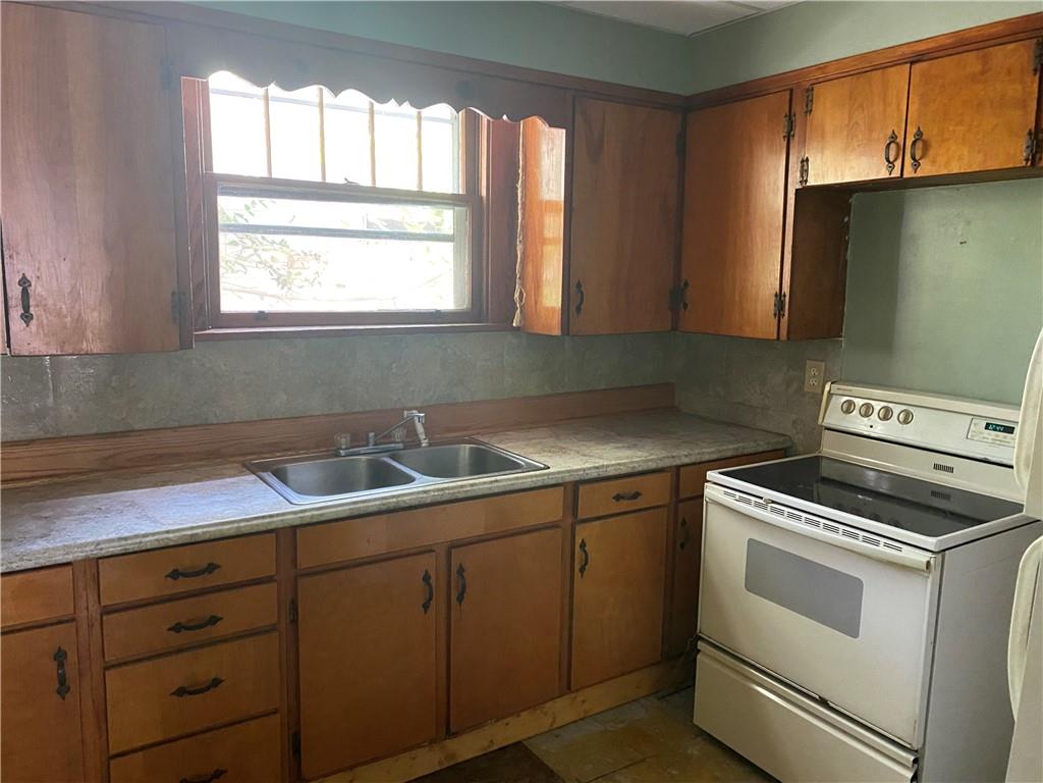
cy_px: 392
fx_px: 783
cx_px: 522
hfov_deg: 67.3
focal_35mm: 26
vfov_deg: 53.1
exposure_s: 1/40
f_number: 1.8
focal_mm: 4.25
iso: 500
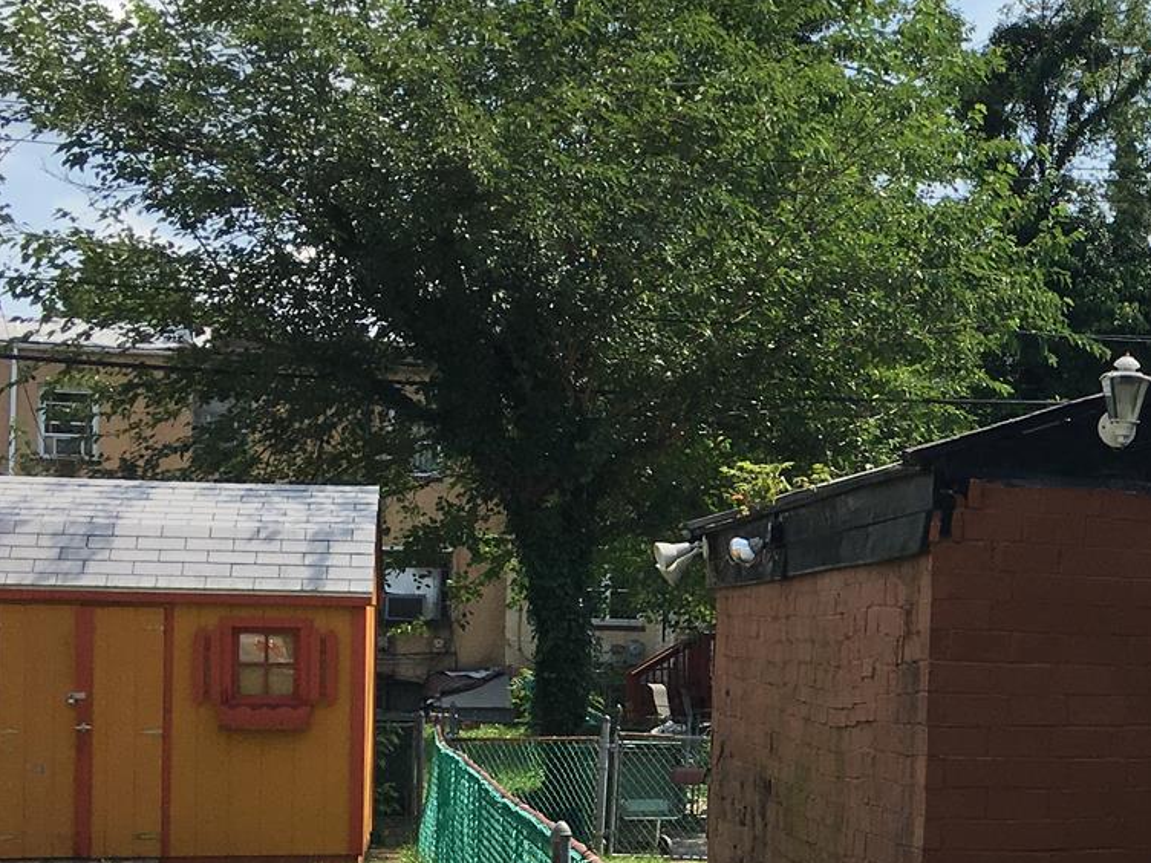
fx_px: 2627
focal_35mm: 79
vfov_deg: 18.6
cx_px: 1466
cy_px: 635
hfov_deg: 22.3
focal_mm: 4.15
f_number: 2.2
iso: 25
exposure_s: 1/1183
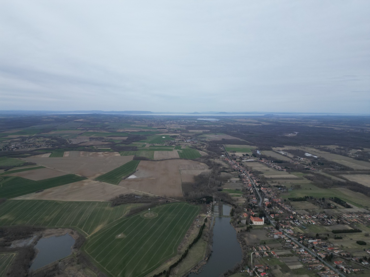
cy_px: 138
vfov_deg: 56.8
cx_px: 185
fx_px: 257
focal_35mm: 24
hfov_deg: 71.6
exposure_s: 1/1500
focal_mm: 6.72
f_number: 1.7
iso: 130
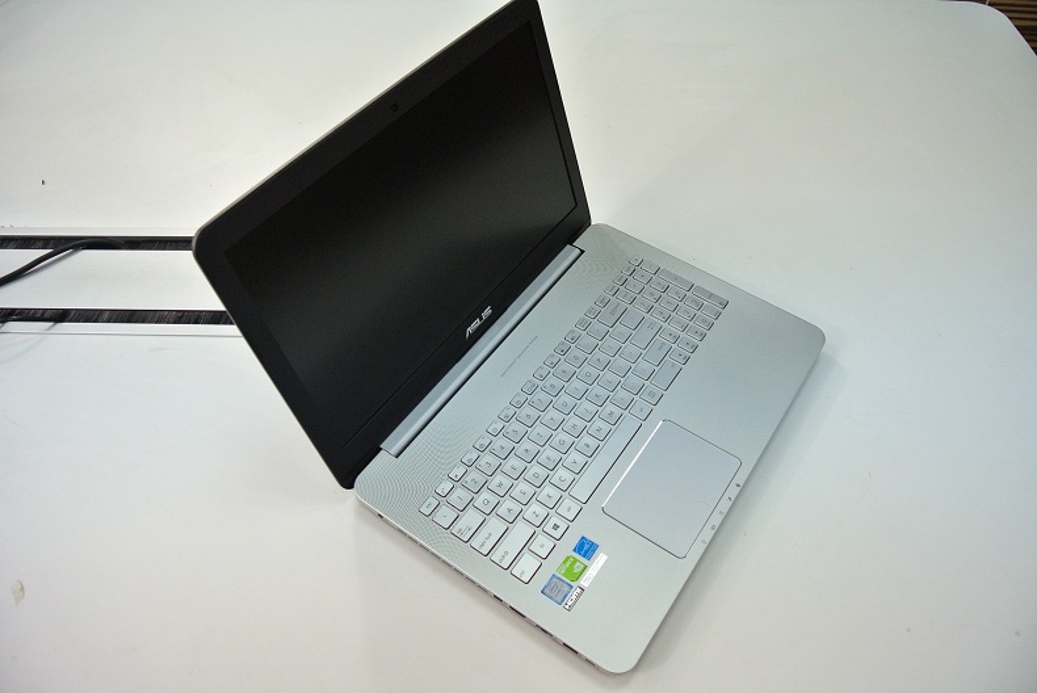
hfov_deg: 67.3
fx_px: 778
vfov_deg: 48.0
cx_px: 518
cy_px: 346
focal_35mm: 27
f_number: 3.5
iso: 360
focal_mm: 10
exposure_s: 1/125
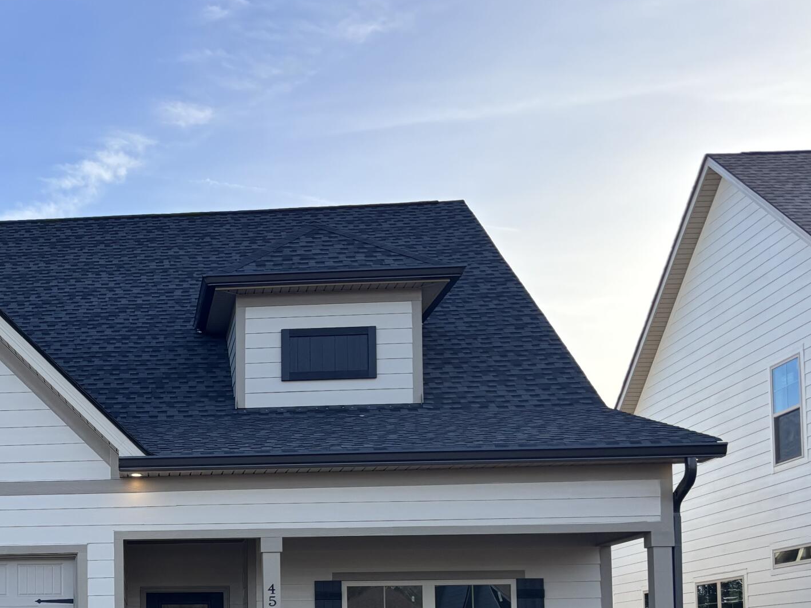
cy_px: 589
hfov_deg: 32.4
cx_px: 16
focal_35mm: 55
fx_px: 1289
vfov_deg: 25.4
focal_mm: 5.96
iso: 50
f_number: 1.6
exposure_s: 1/1016
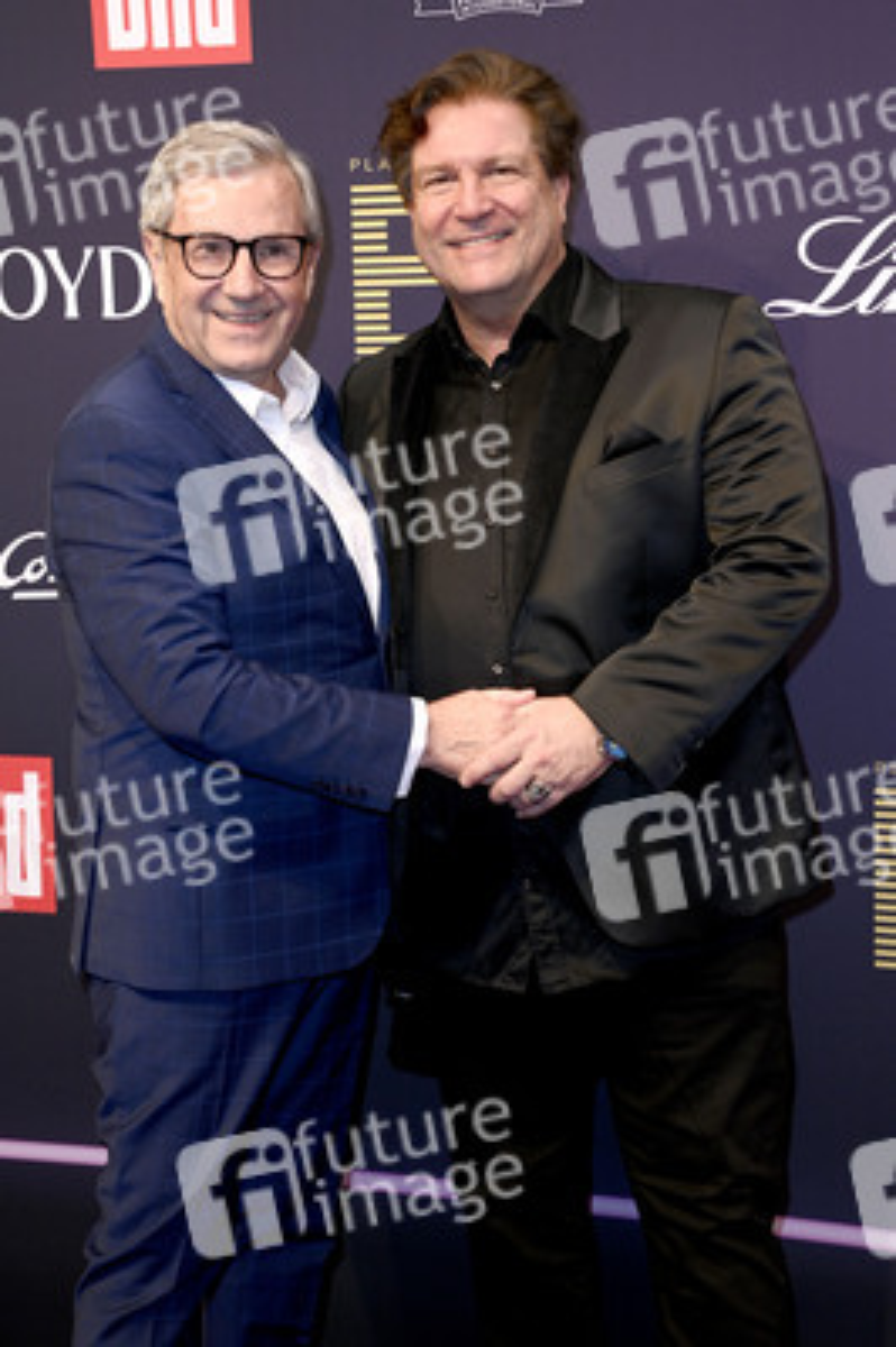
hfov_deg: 21.9
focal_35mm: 62
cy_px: 674
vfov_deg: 32.4
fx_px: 2319
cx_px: 448
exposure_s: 1/250
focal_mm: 62
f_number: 6.3
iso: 500
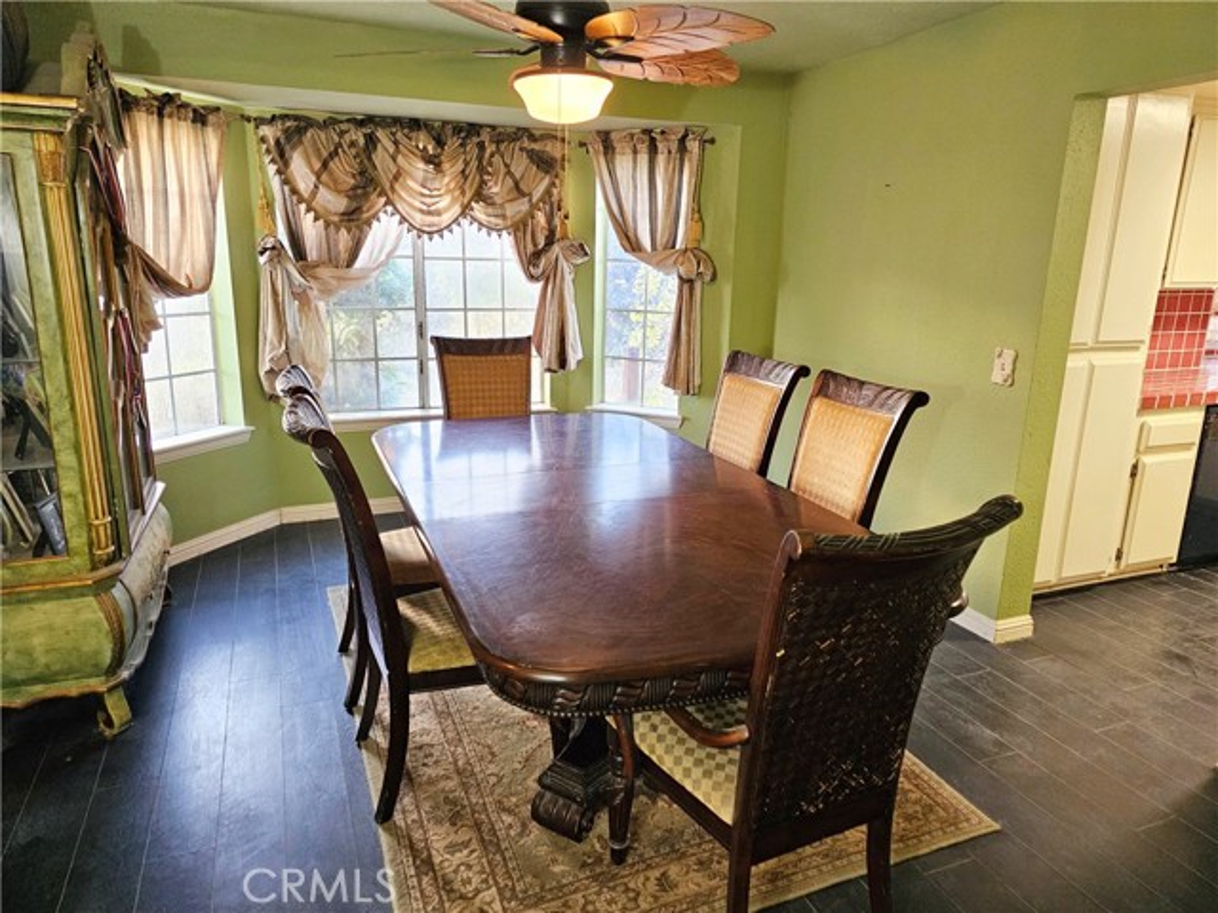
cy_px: 456
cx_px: 609
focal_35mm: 23
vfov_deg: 58.9
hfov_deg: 73.9
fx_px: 809
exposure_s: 1/120
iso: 800
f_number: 1.7
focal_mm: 6.3
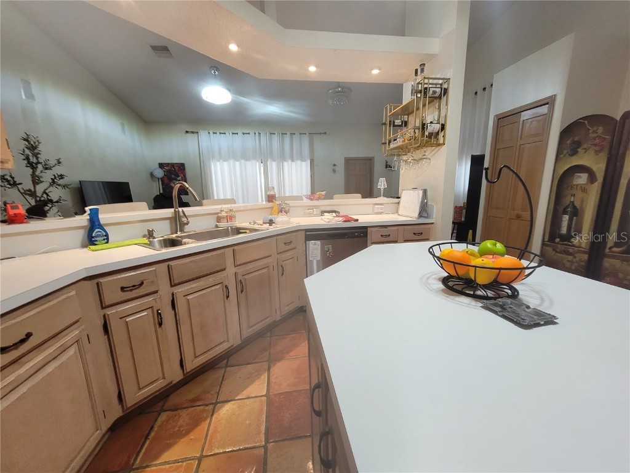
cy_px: 236
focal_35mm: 13
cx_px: 315
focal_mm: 1.74
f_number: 2.2
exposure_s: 1/60
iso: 160
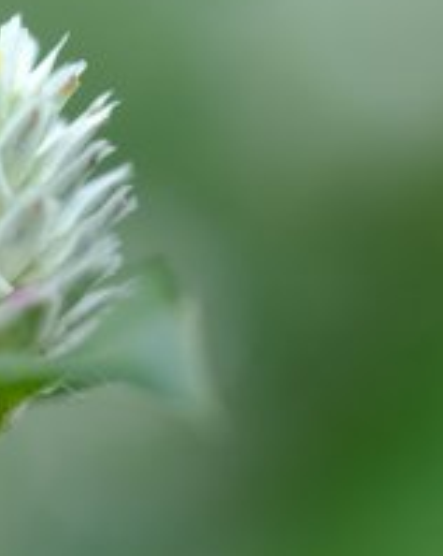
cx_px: -107
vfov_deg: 7.4
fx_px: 4284
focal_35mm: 261
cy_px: 461
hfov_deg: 5.9
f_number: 2.8
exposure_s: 1/210
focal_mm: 60
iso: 250
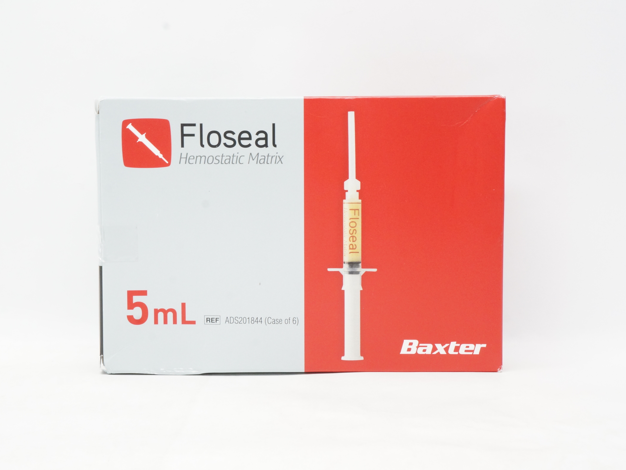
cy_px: 230
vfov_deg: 25.7
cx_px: 298
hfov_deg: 33.8
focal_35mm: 57
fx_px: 1031
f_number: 14
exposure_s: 1/15
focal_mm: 34
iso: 1600
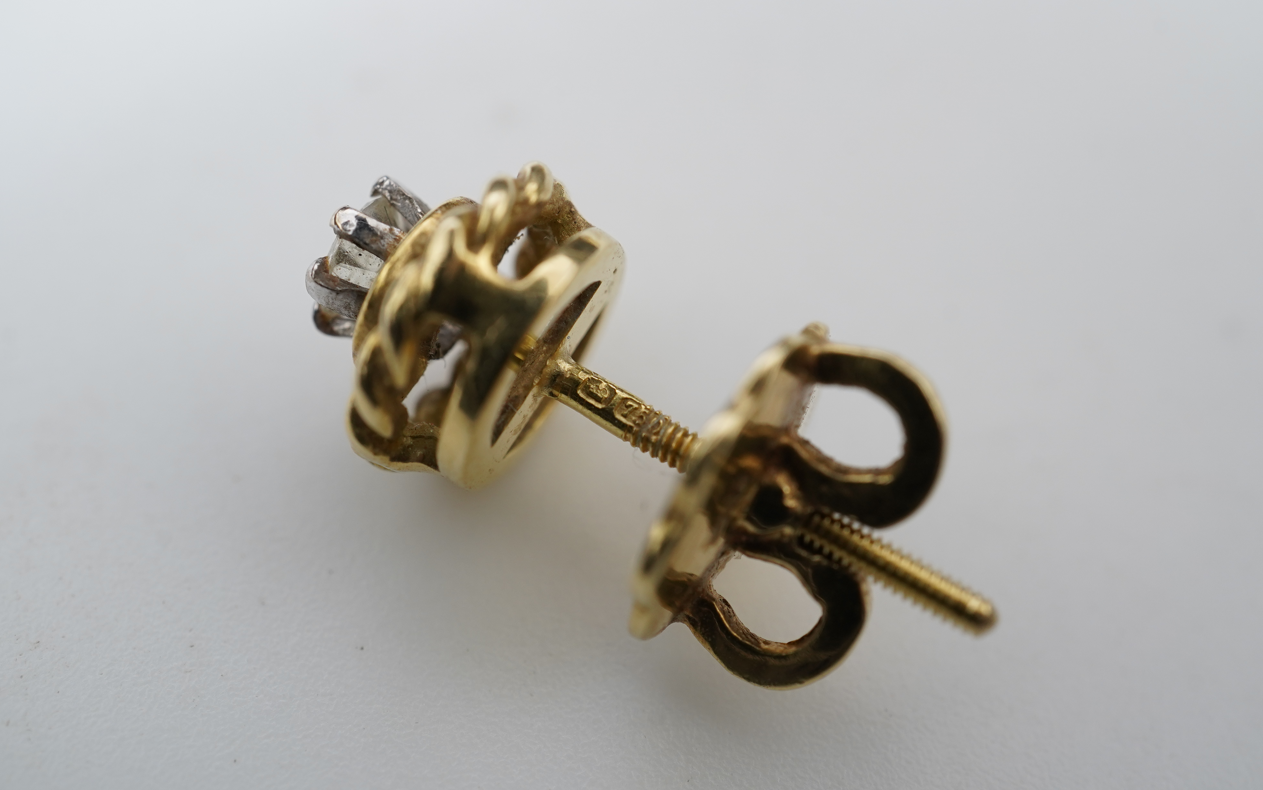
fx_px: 1583
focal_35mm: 46
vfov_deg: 28.0
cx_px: 633
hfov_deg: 43.5
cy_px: 382
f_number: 14
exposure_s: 1/125
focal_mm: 30
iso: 400
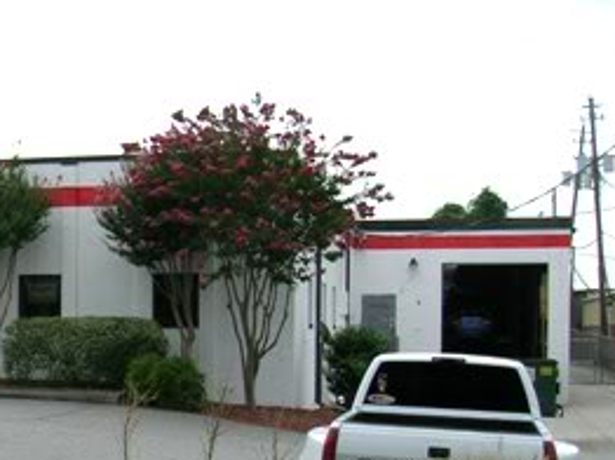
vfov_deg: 18.7
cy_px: 364
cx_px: -73
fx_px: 1385
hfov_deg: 23.4
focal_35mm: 78
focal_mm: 5.7
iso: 50
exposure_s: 1/245
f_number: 4.9
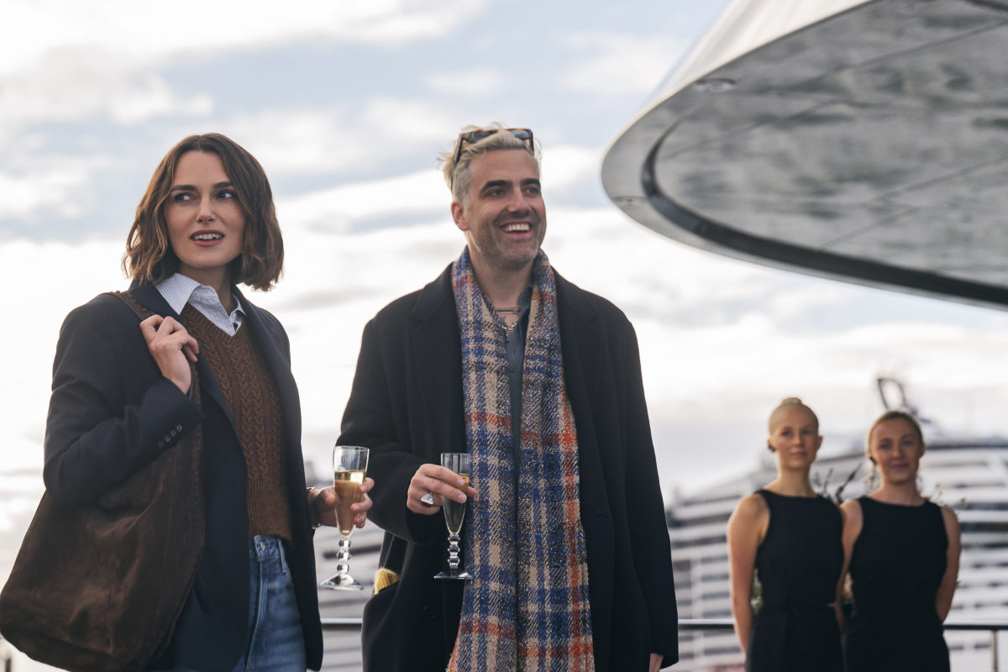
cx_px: 504
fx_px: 2856
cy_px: 336
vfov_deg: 13.4
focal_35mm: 102
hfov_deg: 20.0
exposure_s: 1/1000
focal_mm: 102
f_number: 4.5
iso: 320
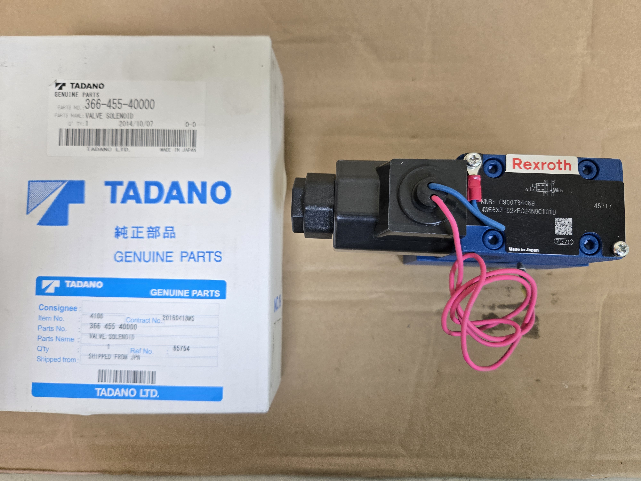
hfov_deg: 73.9
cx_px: 320
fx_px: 426
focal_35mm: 23
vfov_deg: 58.9
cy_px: 240
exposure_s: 1/120
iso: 320
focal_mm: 5.4
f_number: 1.8
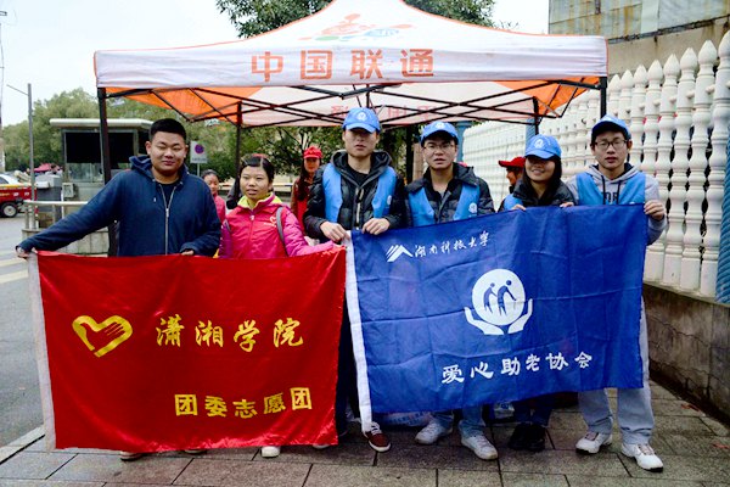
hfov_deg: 55.1
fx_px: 700
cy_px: 244
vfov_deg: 38.4
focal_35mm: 34
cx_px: 365
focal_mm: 23
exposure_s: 1/2000
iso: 2500
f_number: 3.8
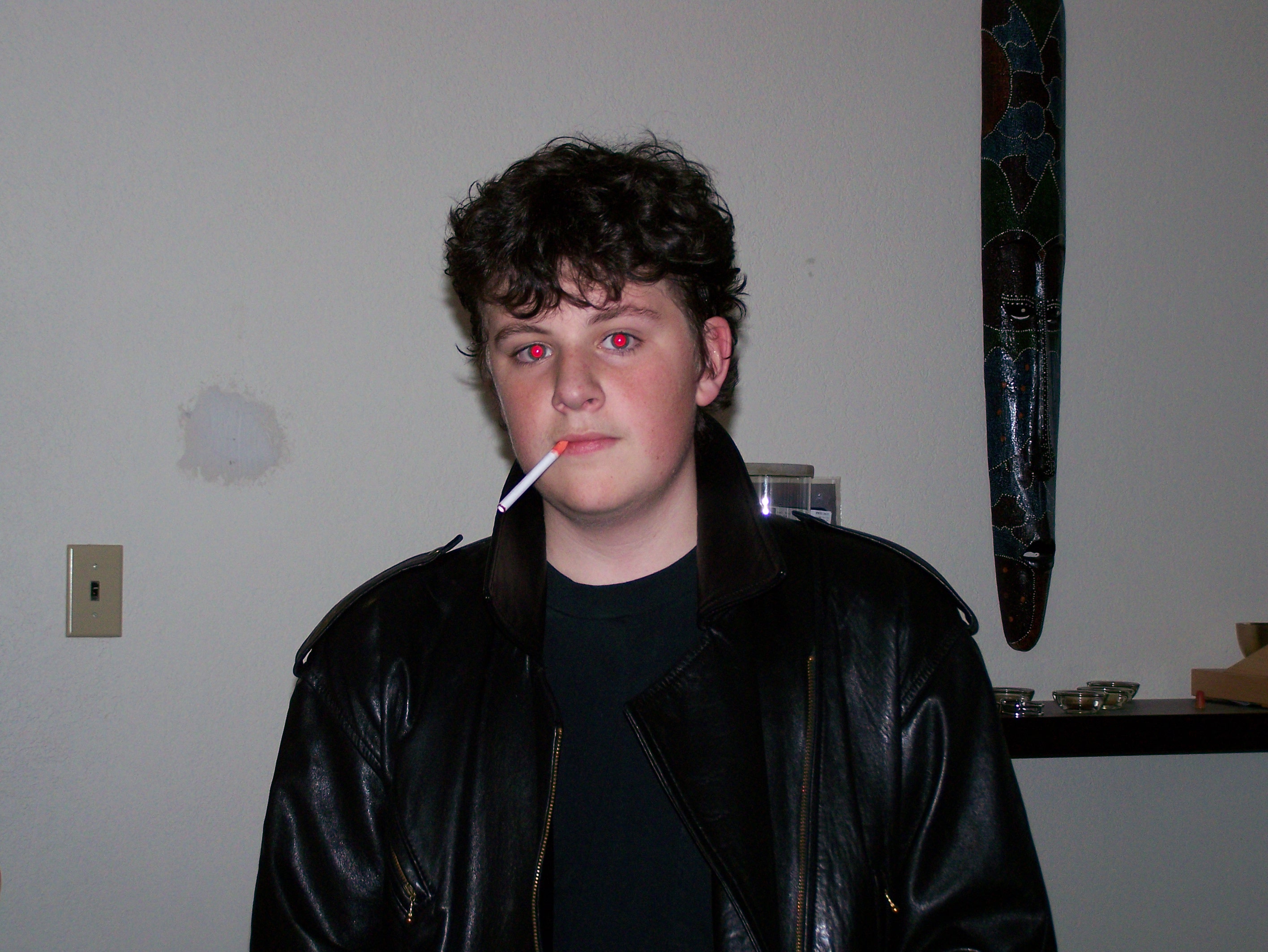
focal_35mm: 69
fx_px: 2529
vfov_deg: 21.3
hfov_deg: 28.1
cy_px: 476
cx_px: 634
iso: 160
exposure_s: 1/80
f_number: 3.2
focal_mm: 11.5
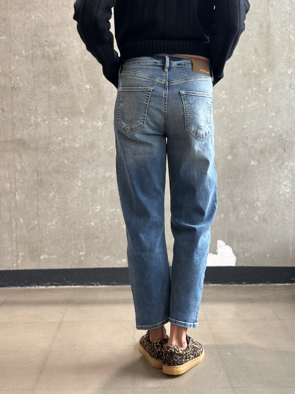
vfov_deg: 39.7
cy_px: 197
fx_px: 545
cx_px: 148
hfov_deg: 30.3
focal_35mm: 48
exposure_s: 1/130
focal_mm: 6.86
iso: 125
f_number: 1.78
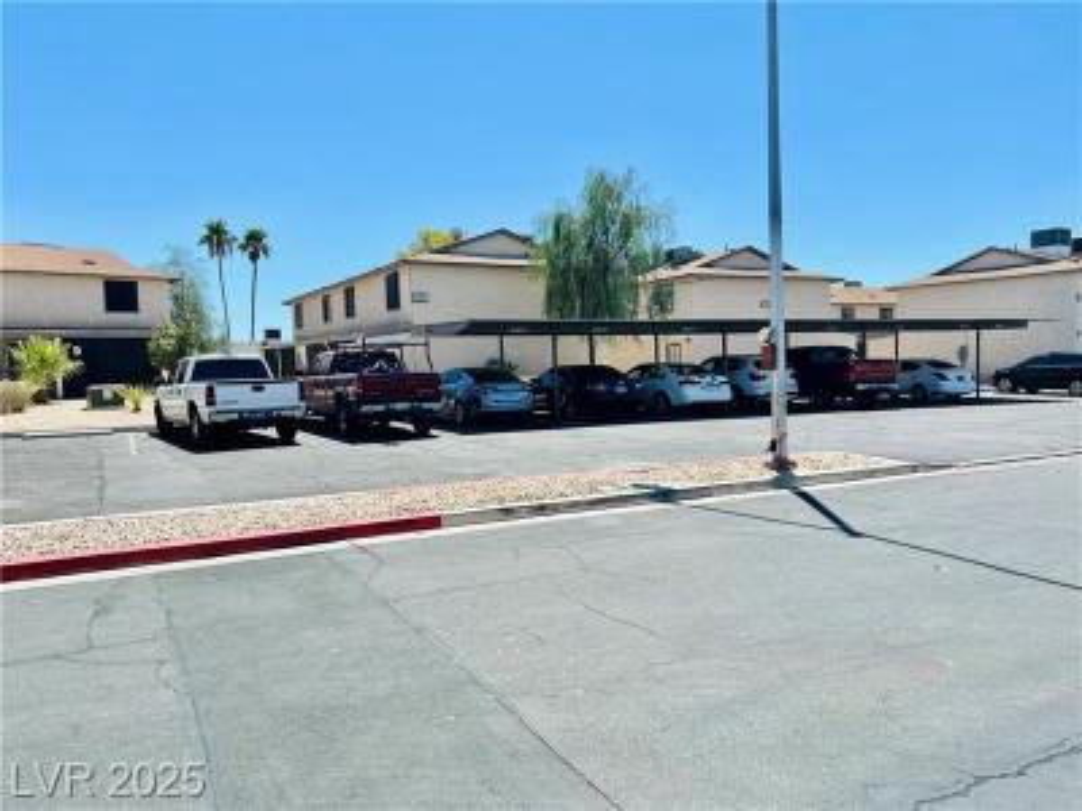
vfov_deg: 53.1
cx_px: 541
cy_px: 406
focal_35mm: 26
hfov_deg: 67.3
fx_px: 813
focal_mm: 5.7
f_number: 1.5
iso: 50
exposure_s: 1/4630
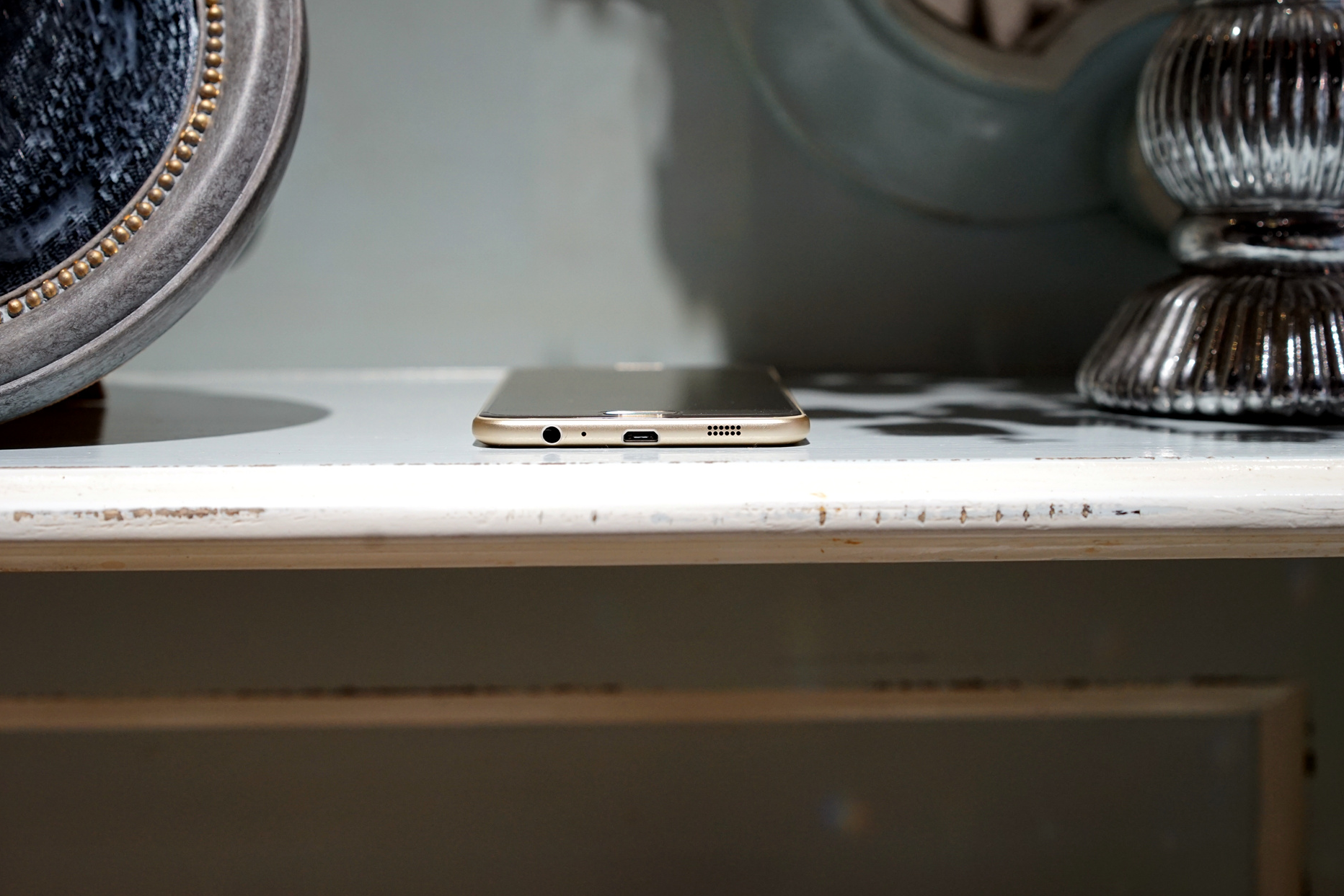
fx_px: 2203
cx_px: 655
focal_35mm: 59
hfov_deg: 33.9
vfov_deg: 23.0
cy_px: 421
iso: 800
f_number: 5.6
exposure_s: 1/125
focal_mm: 55
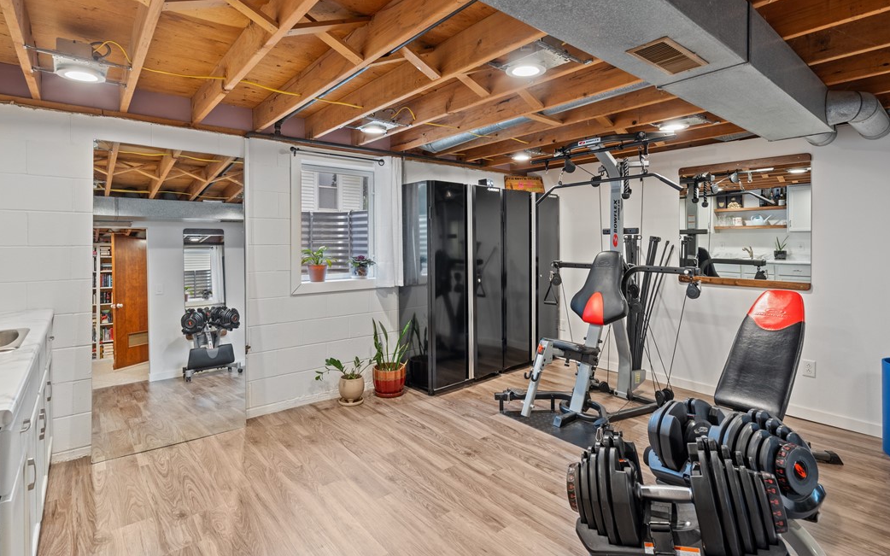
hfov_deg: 94.4
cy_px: 251
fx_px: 412
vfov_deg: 67.8
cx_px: 441
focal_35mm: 17
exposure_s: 1/1.67
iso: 800
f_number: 9
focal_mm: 16
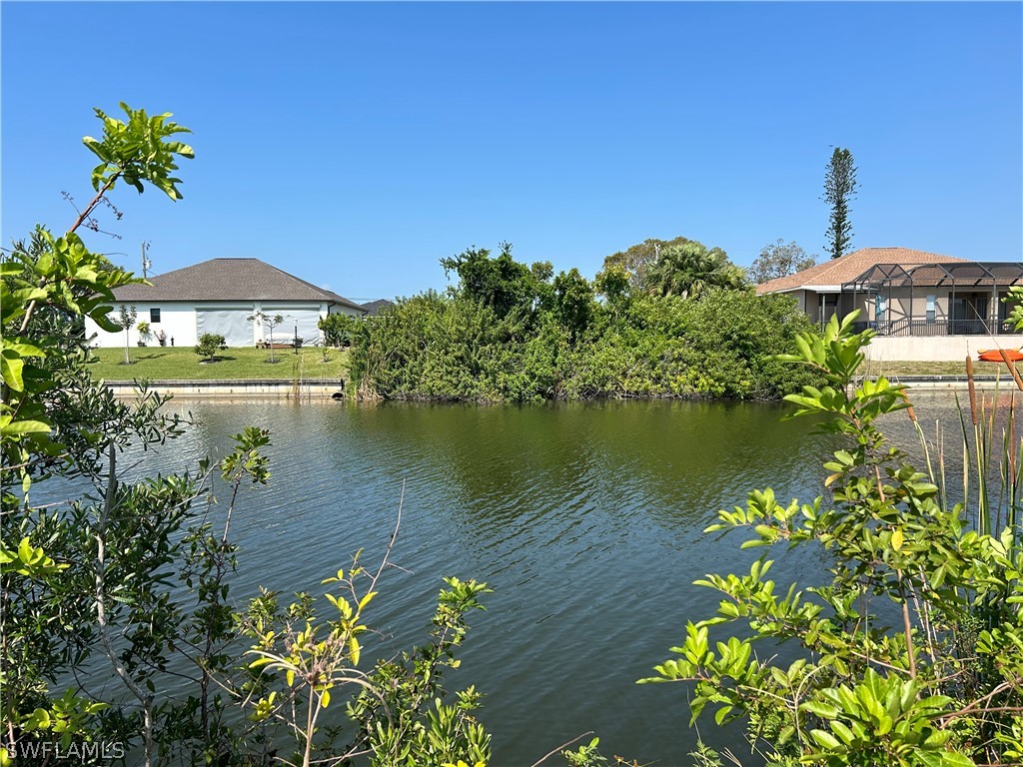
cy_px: 384
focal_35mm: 26
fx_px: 768
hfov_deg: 67.3
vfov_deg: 53.1
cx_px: 512
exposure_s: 1/3704
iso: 50
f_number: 1.5
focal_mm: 5.7
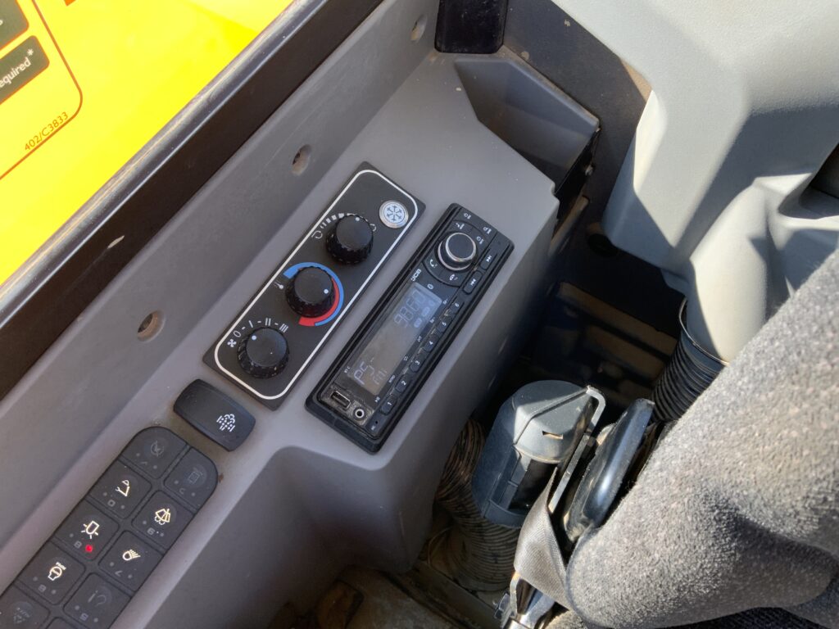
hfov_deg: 61.7
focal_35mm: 29
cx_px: 420
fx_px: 703
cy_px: 314
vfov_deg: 48.2
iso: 16
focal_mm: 3
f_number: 1.8
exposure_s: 1/122
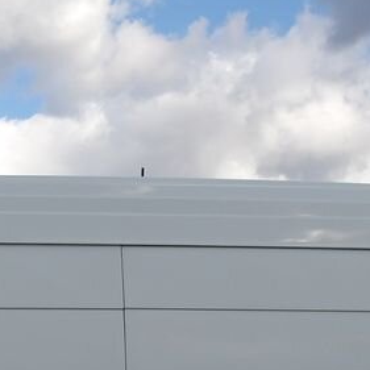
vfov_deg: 19.1
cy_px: 406
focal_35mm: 87
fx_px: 1052
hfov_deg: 18.9
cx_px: -68
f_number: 10.4
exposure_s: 1/135
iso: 100
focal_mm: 4.9
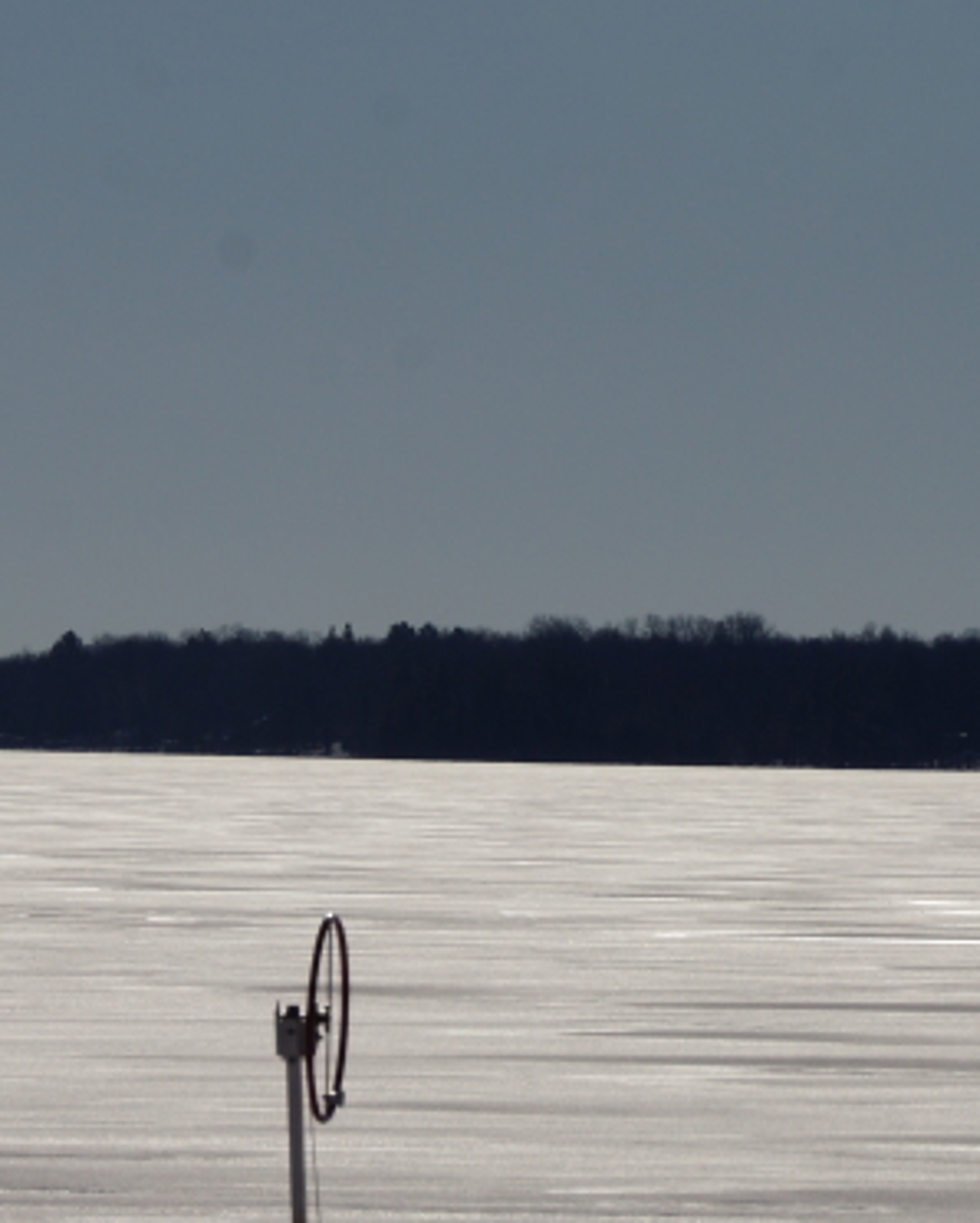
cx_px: 855
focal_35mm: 510
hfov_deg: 3.0
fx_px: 18484
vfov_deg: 3.8
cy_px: 921
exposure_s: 1/400
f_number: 13
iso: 100
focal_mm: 135
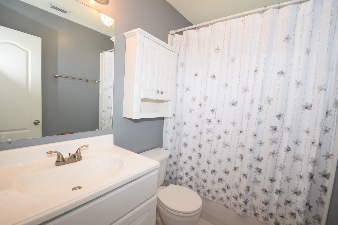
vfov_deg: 77.3
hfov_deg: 100.4
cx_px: 169
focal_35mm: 15
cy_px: 112
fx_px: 141
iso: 800
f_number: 5
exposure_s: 1/100
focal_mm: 10
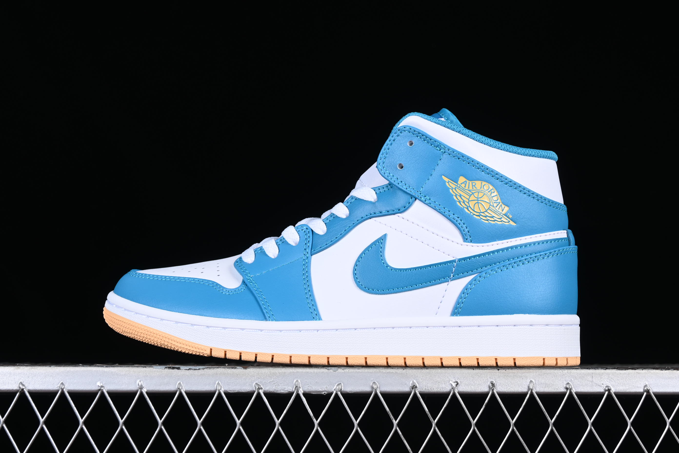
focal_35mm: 75
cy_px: 226
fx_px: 1414
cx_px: 340
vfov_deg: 18.2
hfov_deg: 27.0
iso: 160
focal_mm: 50
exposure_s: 1/80
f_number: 8
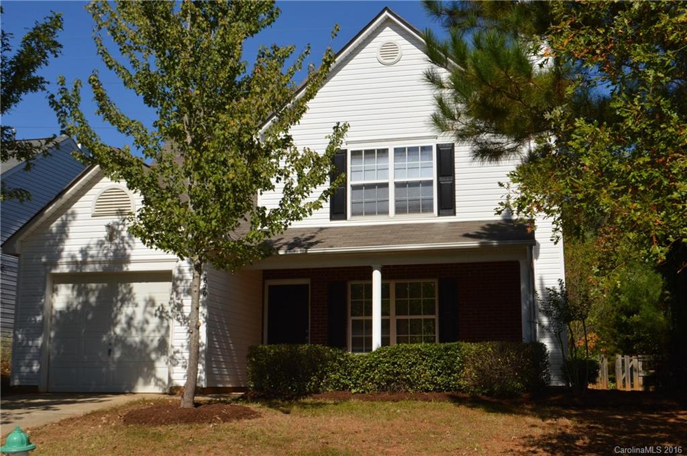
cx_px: 344
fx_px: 858
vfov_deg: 29.8
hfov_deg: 43.7
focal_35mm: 45
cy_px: 228
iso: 100
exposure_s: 1/200
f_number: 10
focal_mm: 30
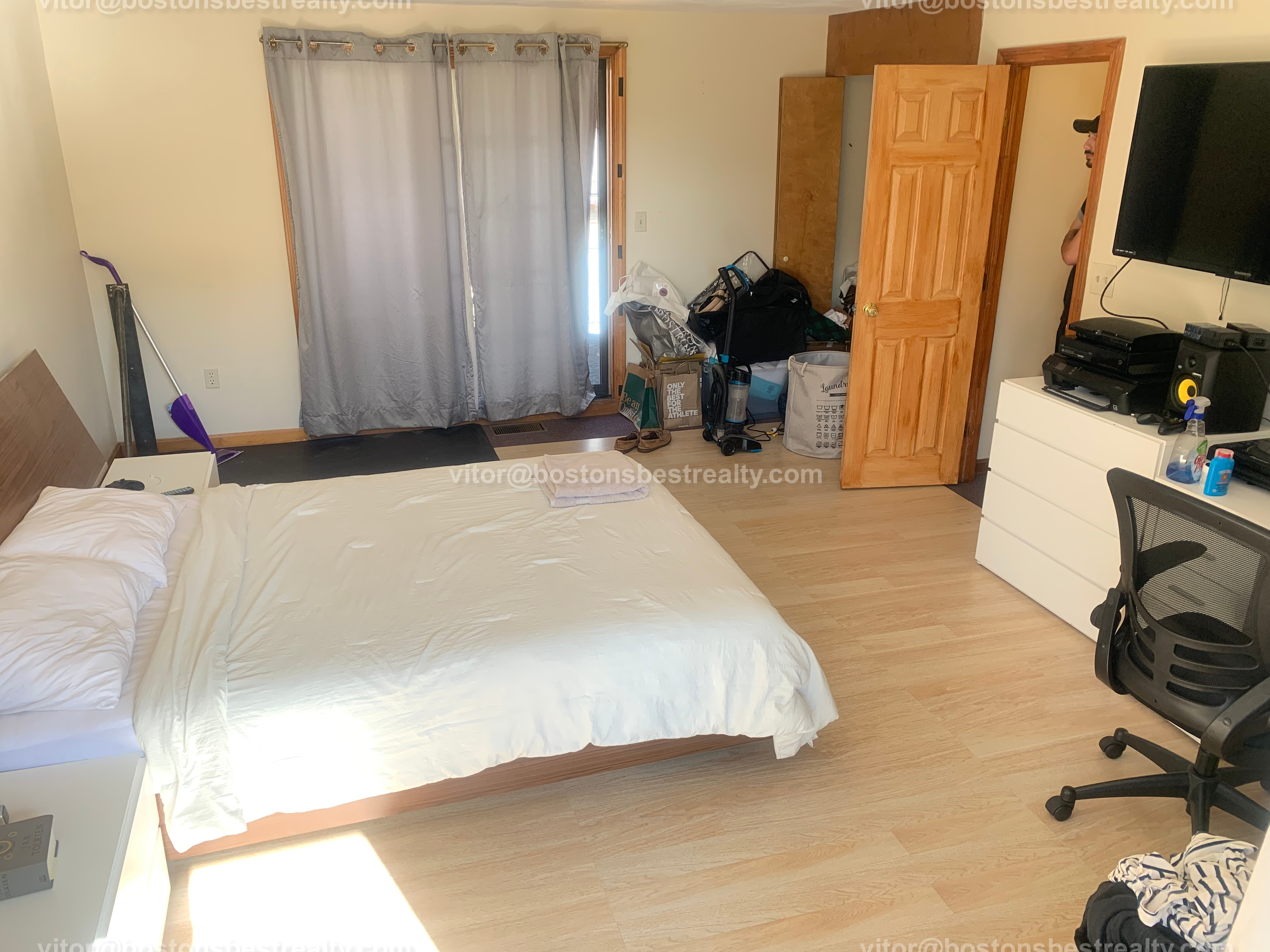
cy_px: 476
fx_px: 954
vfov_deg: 53.1
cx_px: 635
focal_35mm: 26
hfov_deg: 67.3
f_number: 1.8
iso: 50
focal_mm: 4.25
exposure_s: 1/121
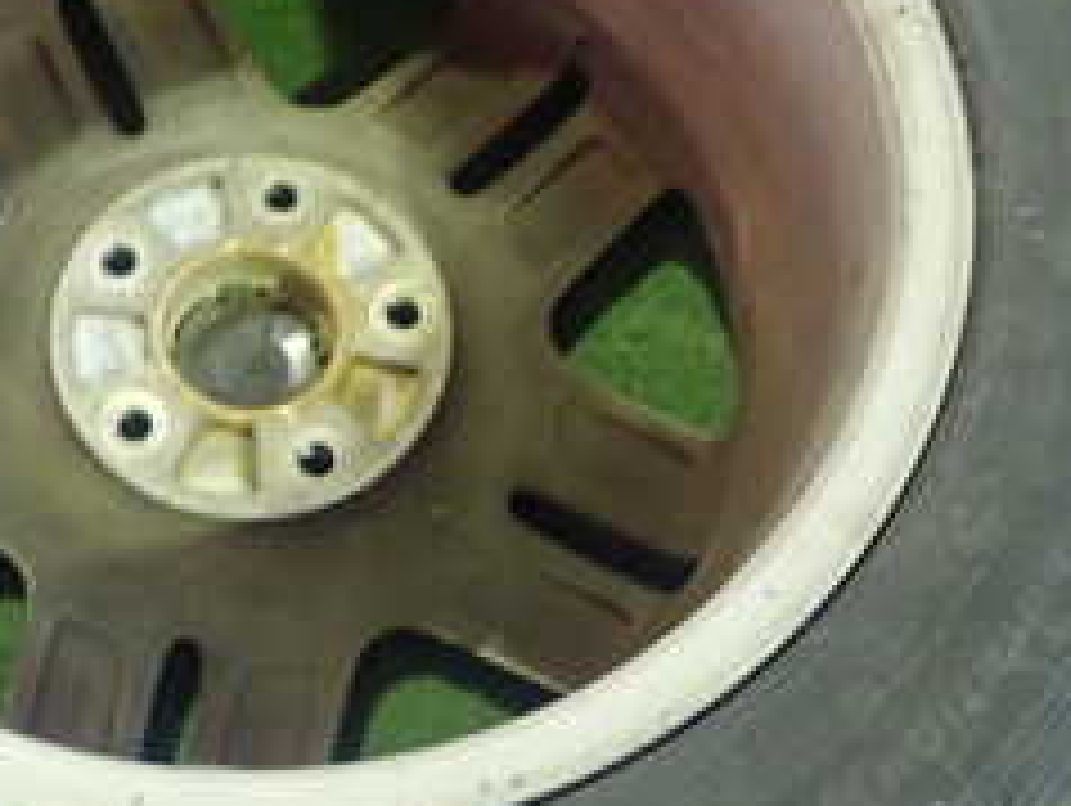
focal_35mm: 63
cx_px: 306
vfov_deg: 23.2
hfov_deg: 30.3
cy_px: 266
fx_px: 1951
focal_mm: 4.5
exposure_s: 1/30
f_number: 2
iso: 640
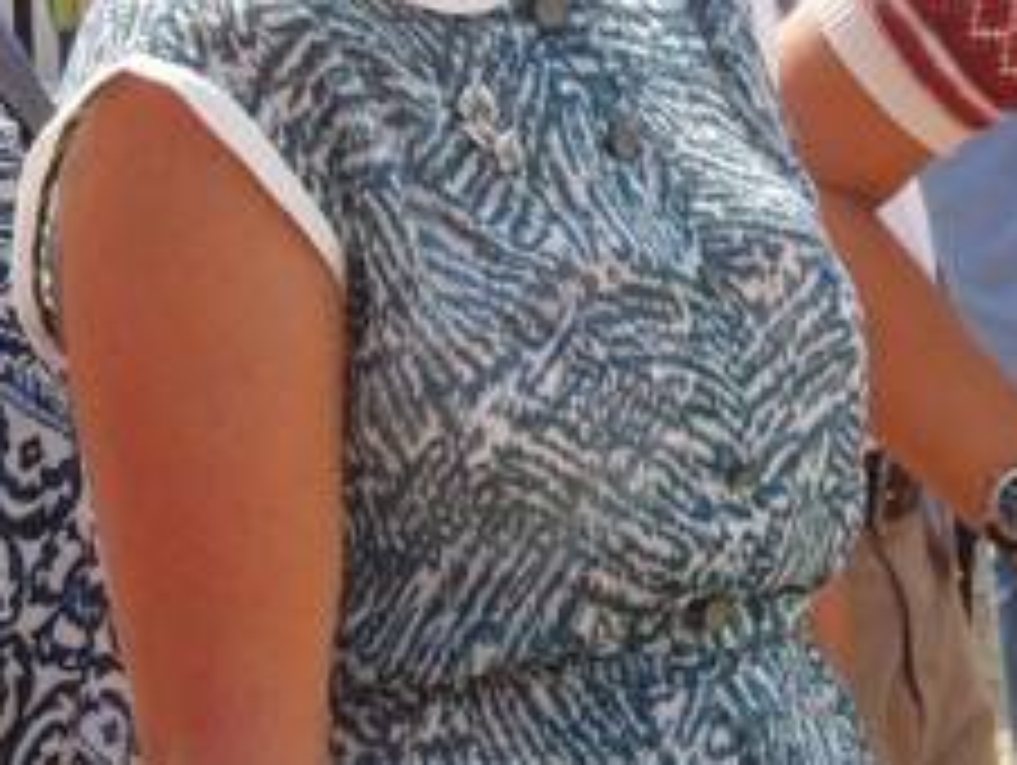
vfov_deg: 7.0
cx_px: 914
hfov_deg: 9.2
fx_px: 6264
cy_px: 4
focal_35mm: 213
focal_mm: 11.6
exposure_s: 1/400
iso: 100
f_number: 4.4
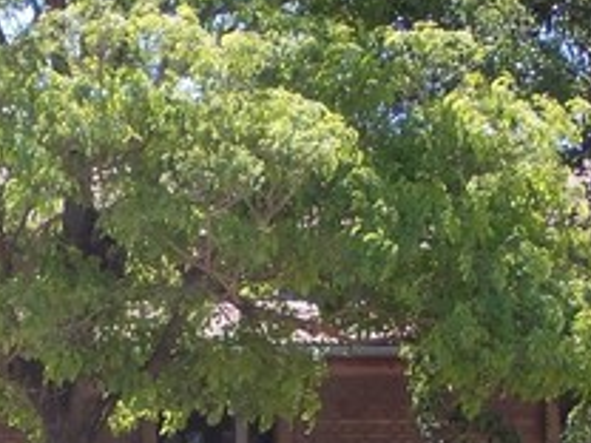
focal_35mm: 103
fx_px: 1759
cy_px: 497
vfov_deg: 14.0
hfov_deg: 18.9
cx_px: 111
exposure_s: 1/500
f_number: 2.7
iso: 80
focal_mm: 4
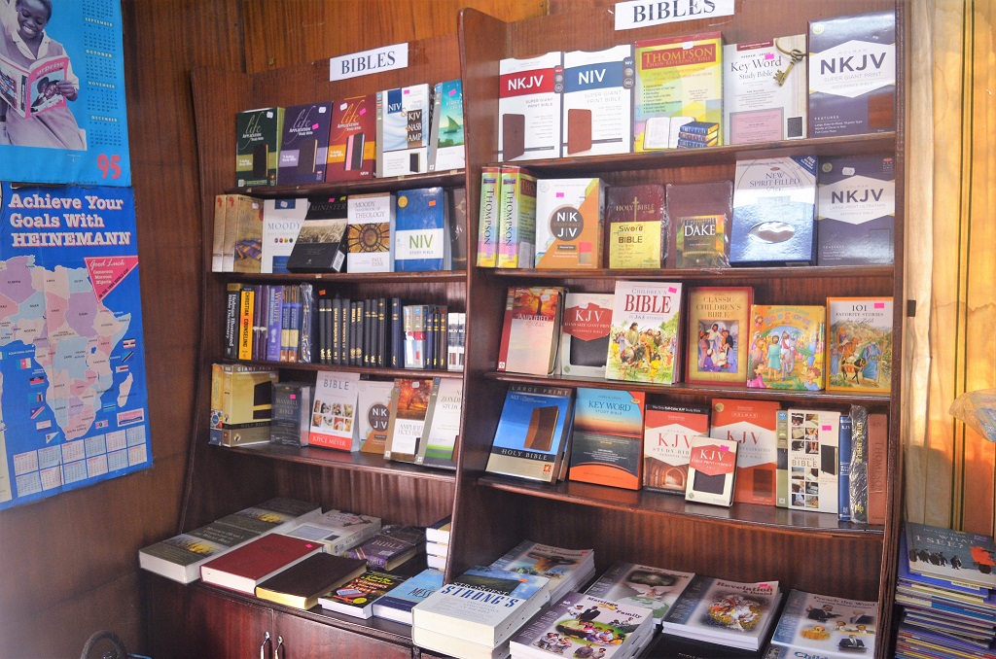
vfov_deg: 43.4
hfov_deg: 62.0
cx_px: 498
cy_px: 330
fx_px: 828
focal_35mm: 30
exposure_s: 1/60
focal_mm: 20
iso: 720
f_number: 4
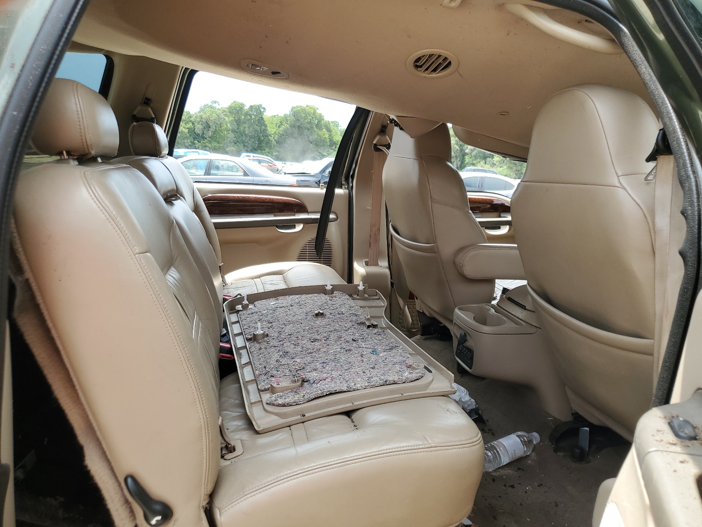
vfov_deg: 53.1
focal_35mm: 26
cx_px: 351
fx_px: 527
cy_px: 264
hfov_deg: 67.3
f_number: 1.5
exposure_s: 1/476
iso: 50
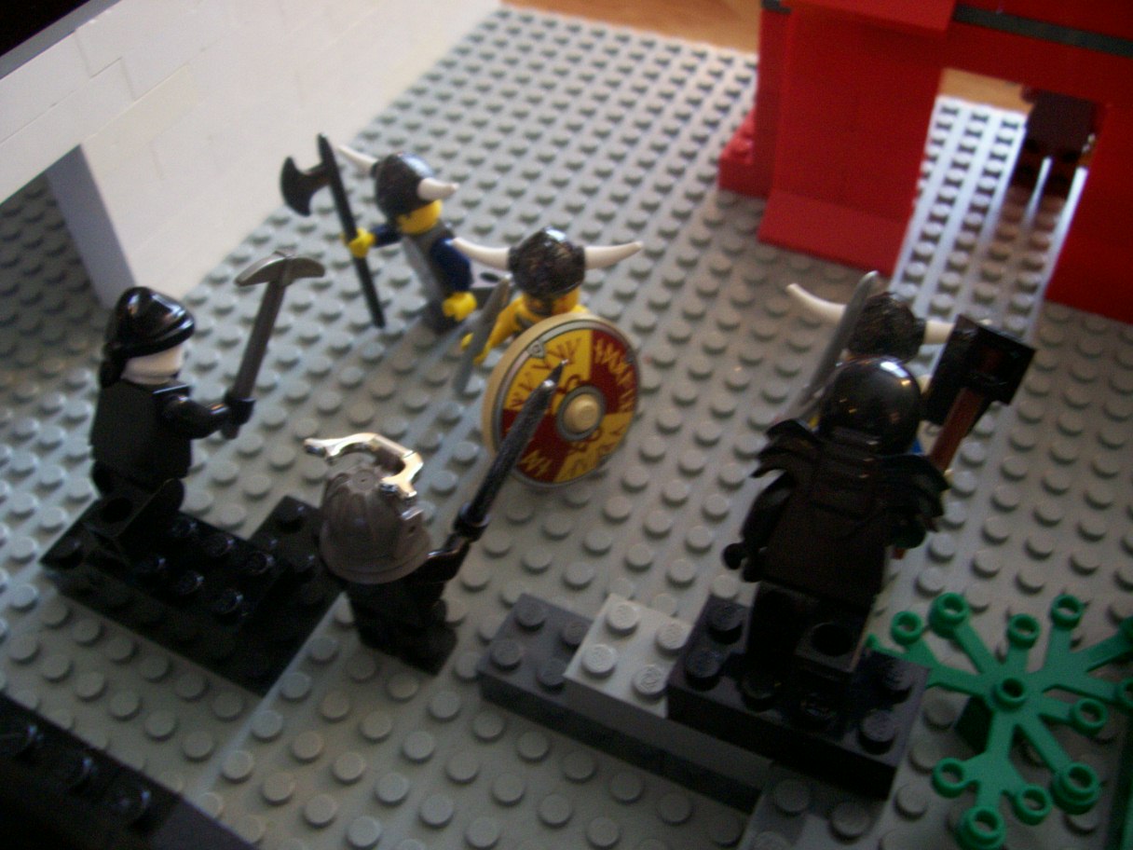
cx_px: 566
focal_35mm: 34
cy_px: 425
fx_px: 1113
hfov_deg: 54.0
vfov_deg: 41.8
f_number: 2.7
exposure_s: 1/11.3
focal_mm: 5.6
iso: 160
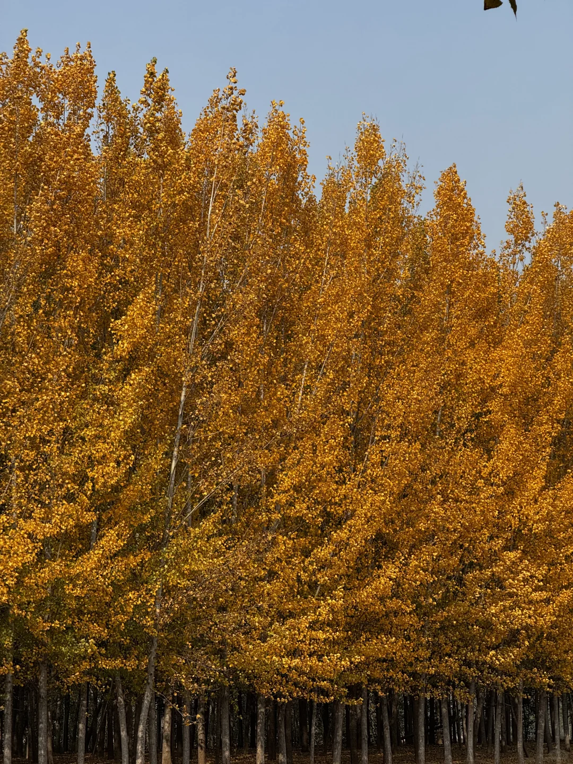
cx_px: 286
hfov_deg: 12.3
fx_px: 2648
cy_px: 382
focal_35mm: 120
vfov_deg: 16.4
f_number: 2.8
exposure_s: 1/820
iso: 50
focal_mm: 15.66
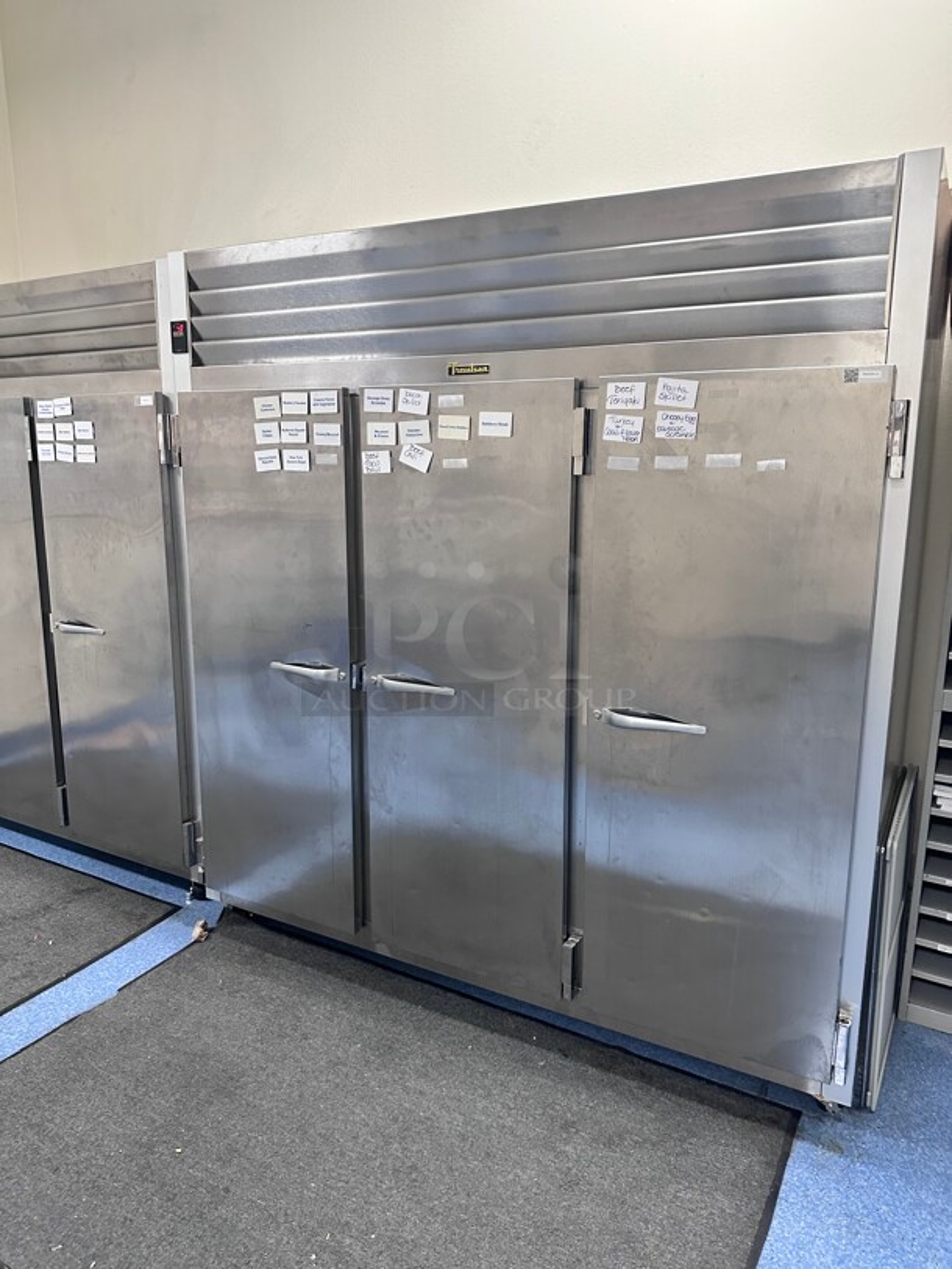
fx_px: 880
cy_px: 634
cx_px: 476
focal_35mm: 24
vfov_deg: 71.6
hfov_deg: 56.8
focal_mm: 6.86
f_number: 1.78
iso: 400
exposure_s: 1/60
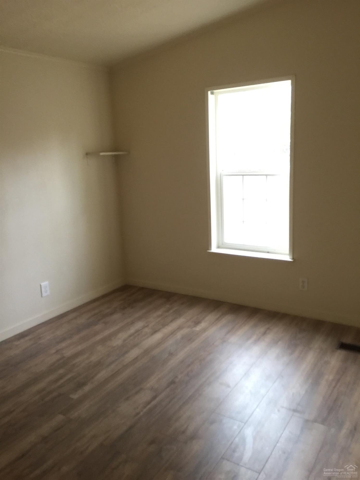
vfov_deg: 61.7
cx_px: 180
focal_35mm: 29
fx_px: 402
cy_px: 240
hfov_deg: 48.2
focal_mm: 4.15
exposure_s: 1/15
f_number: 2.2
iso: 100
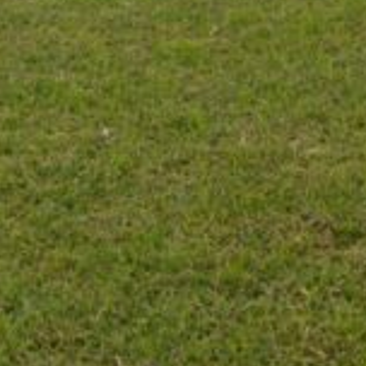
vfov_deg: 13.8
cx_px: -2
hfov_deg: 14.8
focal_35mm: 116
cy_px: -232
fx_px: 1388
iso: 125
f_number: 8
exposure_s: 1/250
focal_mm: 18
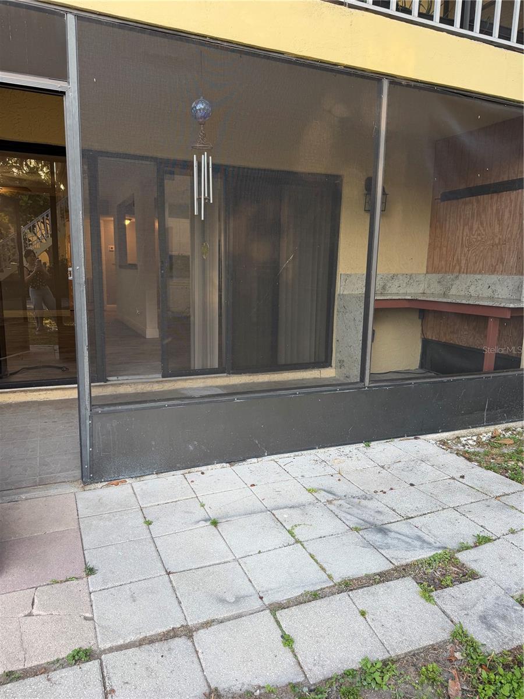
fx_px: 484
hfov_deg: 56.8
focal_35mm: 24
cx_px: 262
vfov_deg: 71.6
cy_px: 350
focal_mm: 6.76
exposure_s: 1/121
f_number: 1.78
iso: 64
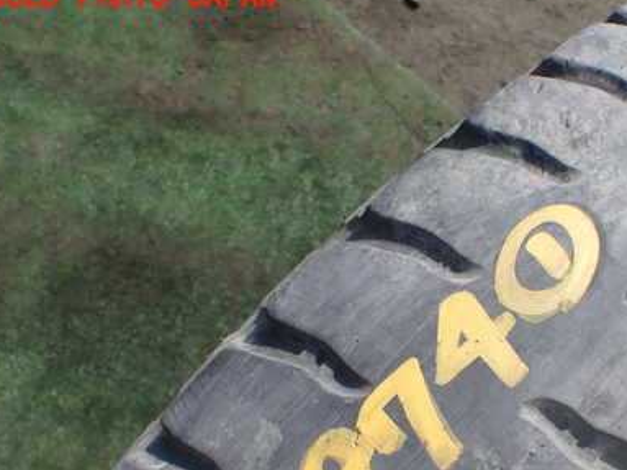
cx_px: 470
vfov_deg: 30.4
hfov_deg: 39.4
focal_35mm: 47
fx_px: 851
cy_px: 344
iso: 100
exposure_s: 1/800
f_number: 3.2
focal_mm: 5.4
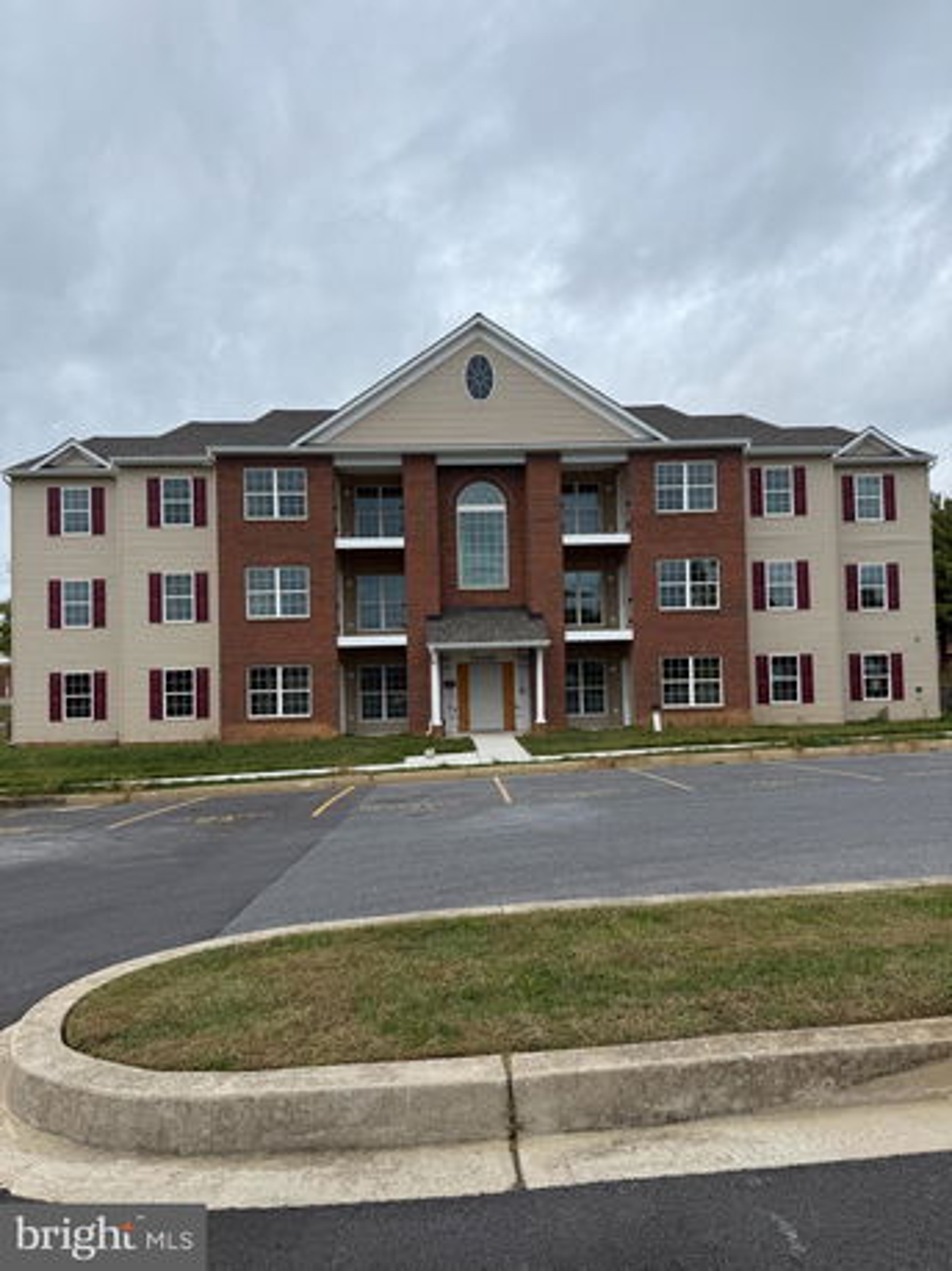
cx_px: 476
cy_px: 636
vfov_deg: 71.6
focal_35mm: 24
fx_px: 880
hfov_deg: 56.8
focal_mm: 6.76
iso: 80
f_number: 1.78
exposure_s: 1/3953
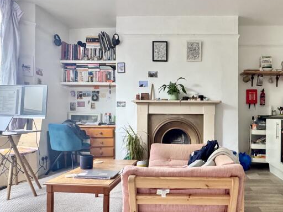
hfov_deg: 62.3
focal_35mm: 28
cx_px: 181
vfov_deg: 49.7
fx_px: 229
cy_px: 115
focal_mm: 2.22
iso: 320
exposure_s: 1/99
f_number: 2.2
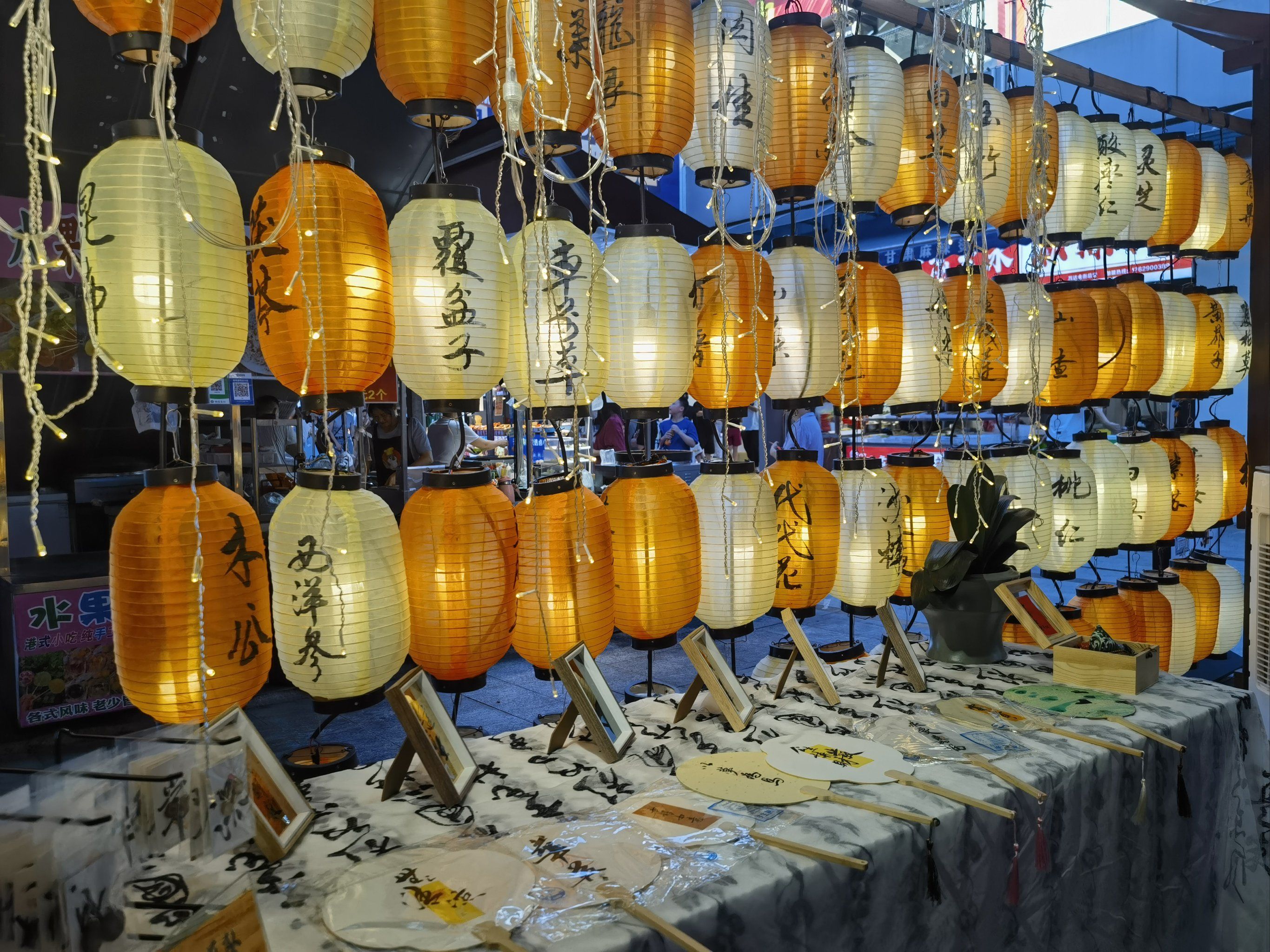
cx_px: 635
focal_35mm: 27
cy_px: 476
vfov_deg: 51.4
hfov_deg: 65.3
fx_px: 991
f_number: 1.9
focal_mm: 6.67
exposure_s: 1/312
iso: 50
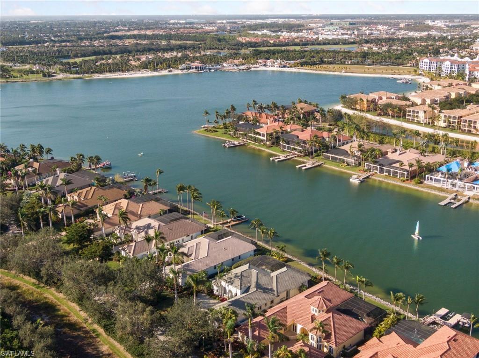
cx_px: 240
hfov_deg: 47.9
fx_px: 539
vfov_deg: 36.8
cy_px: 179
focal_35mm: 39
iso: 100
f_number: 3.4
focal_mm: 6.77
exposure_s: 1/200
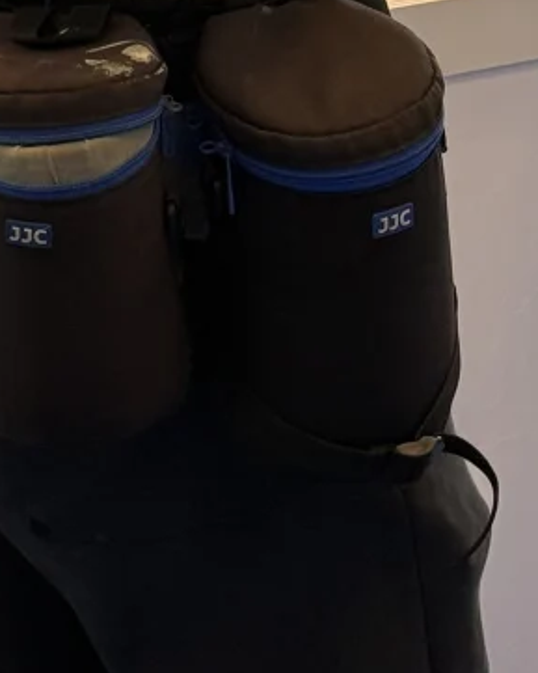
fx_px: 3720
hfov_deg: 8.3
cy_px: -393
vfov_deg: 9.9
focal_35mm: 187
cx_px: 240
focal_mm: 6.76
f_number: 1.78
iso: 80
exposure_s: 1/50
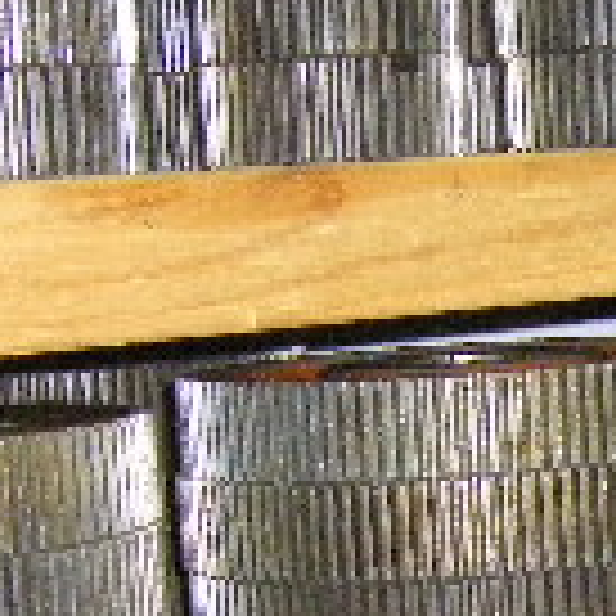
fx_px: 3161
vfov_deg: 11.0
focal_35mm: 157
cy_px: 625
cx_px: 1097
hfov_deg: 10.5
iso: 800
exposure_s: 1/50
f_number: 3.5
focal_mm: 6.3
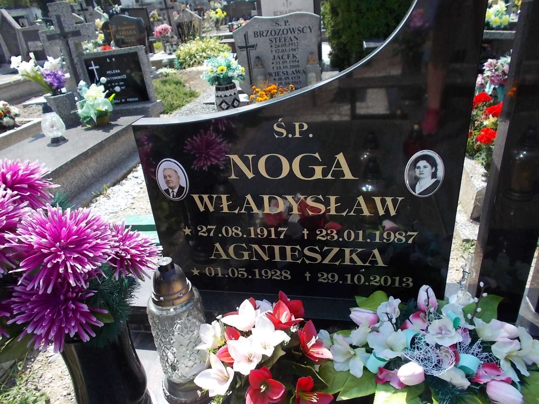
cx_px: 270
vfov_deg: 53.1
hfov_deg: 67.3
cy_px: 202
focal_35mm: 26
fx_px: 405
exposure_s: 1/500
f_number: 3.2
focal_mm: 4.6
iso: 80
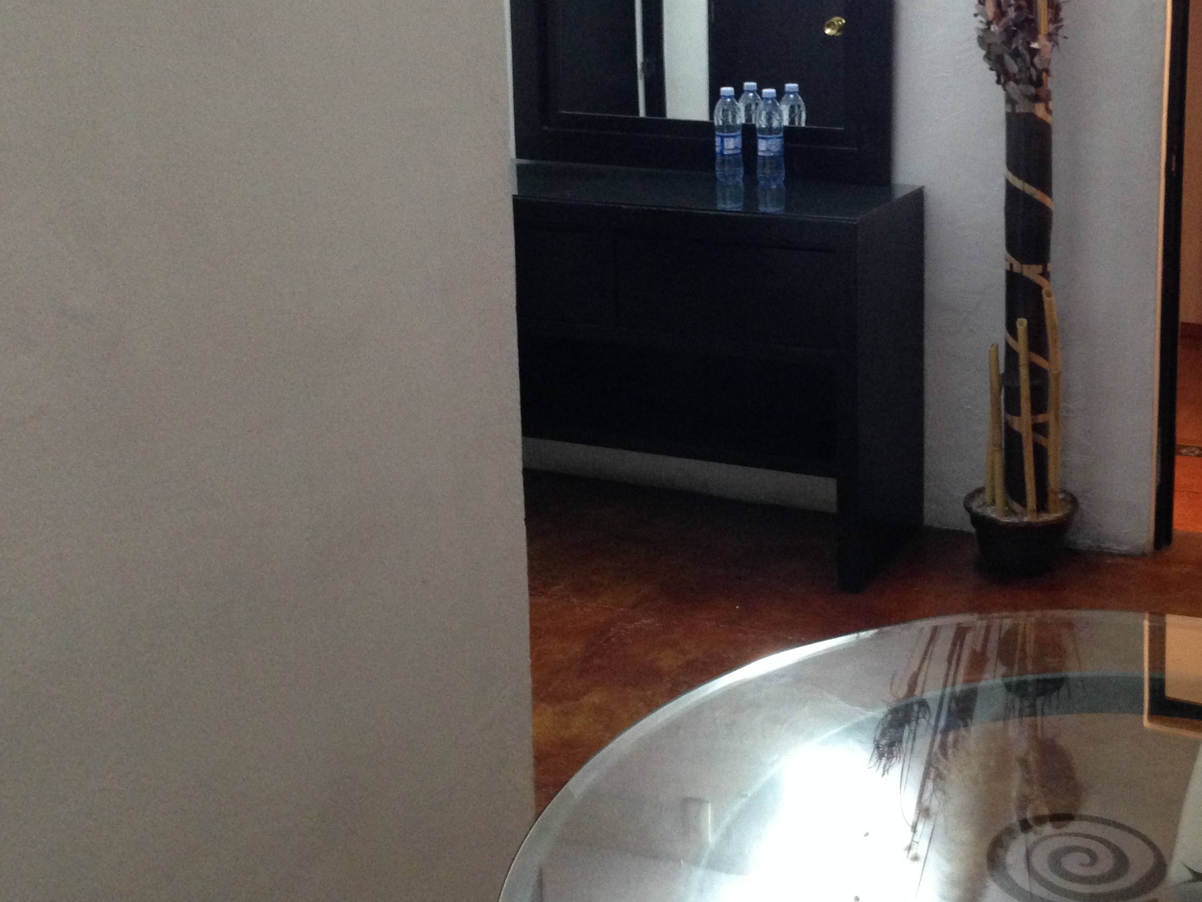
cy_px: 252
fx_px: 1702
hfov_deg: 38.1
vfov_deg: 29.3
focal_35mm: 49
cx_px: 874
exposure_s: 1/20
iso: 320
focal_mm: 4.12
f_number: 2.4
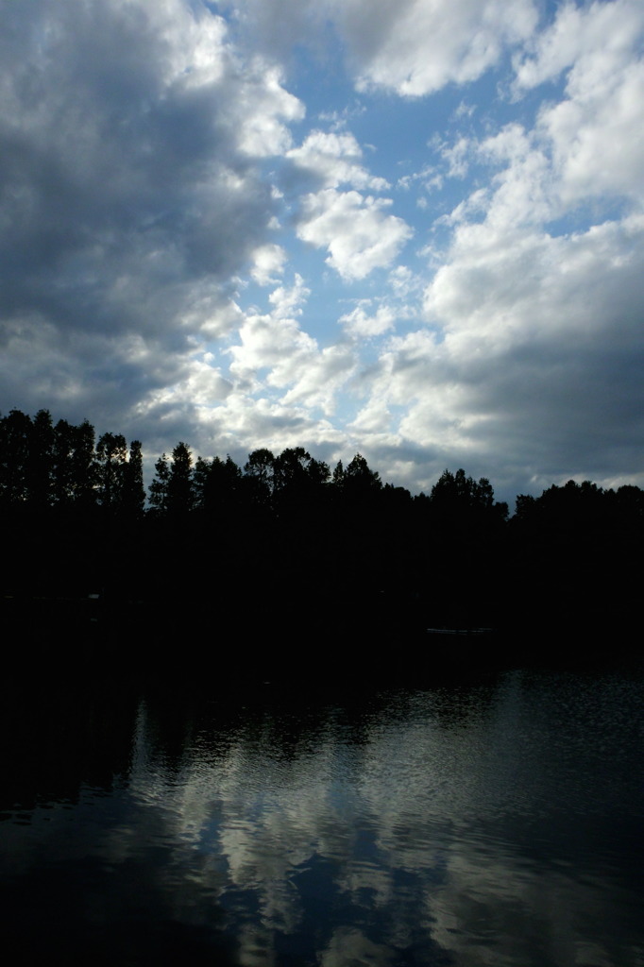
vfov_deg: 65.5
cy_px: 484
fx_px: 752
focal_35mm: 28
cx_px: 322
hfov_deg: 46.4
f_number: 4.5
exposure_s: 1/663
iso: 100
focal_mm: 5
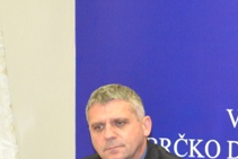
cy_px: 183
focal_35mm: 209
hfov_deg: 9.7
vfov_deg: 6.5
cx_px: 259
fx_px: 1383
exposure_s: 1/60
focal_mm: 46
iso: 2000
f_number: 5.3
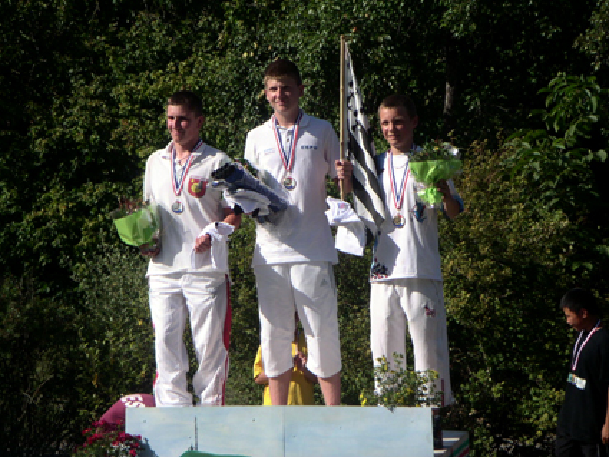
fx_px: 1953
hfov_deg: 17.7
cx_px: 304
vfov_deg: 13.3
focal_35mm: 111
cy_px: 228
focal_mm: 17.1
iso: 50
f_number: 3.6
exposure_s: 1/750
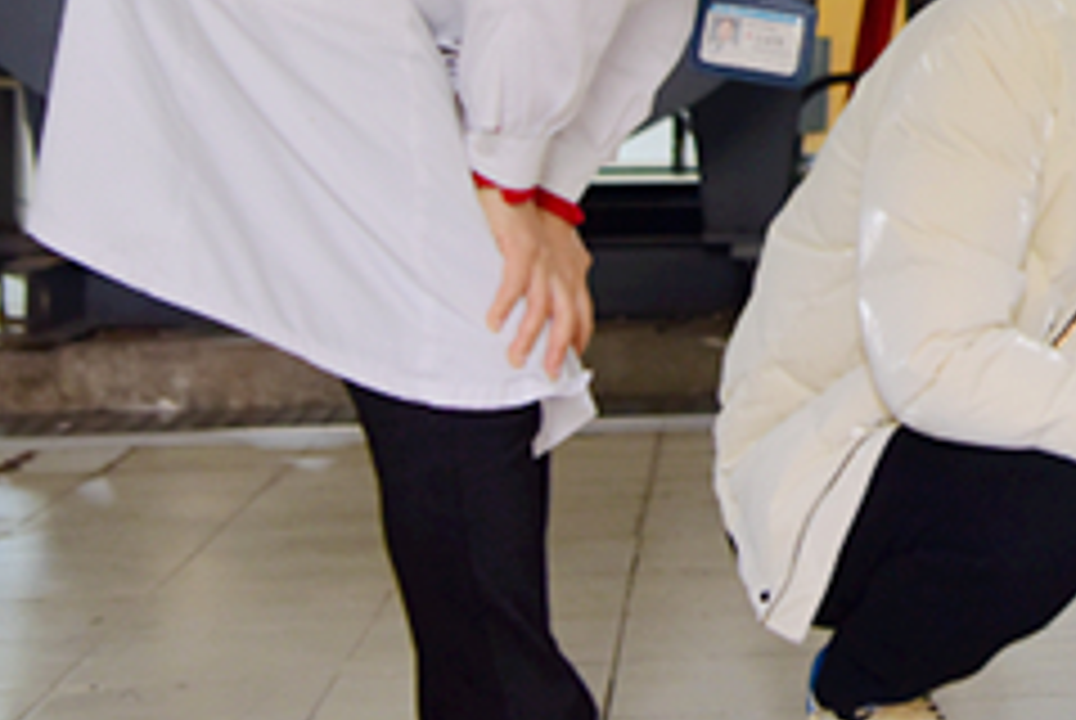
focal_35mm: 107
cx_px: 1373
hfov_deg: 17.9
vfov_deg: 12.7
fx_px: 3202
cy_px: -27
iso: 1000
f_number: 2.8
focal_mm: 32
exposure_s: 1/15
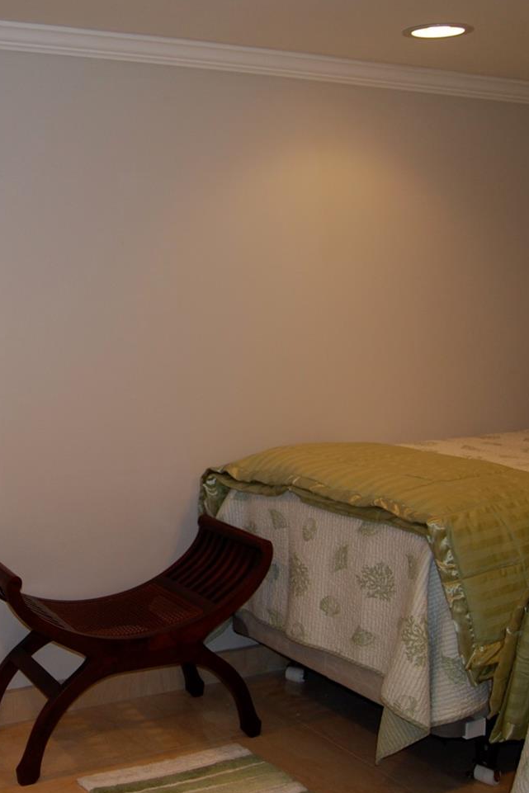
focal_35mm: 45
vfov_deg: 43.6
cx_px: 31
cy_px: 386
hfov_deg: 28.5
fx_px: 991
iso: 200
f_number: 3.5
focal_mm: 18
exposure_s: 1/60
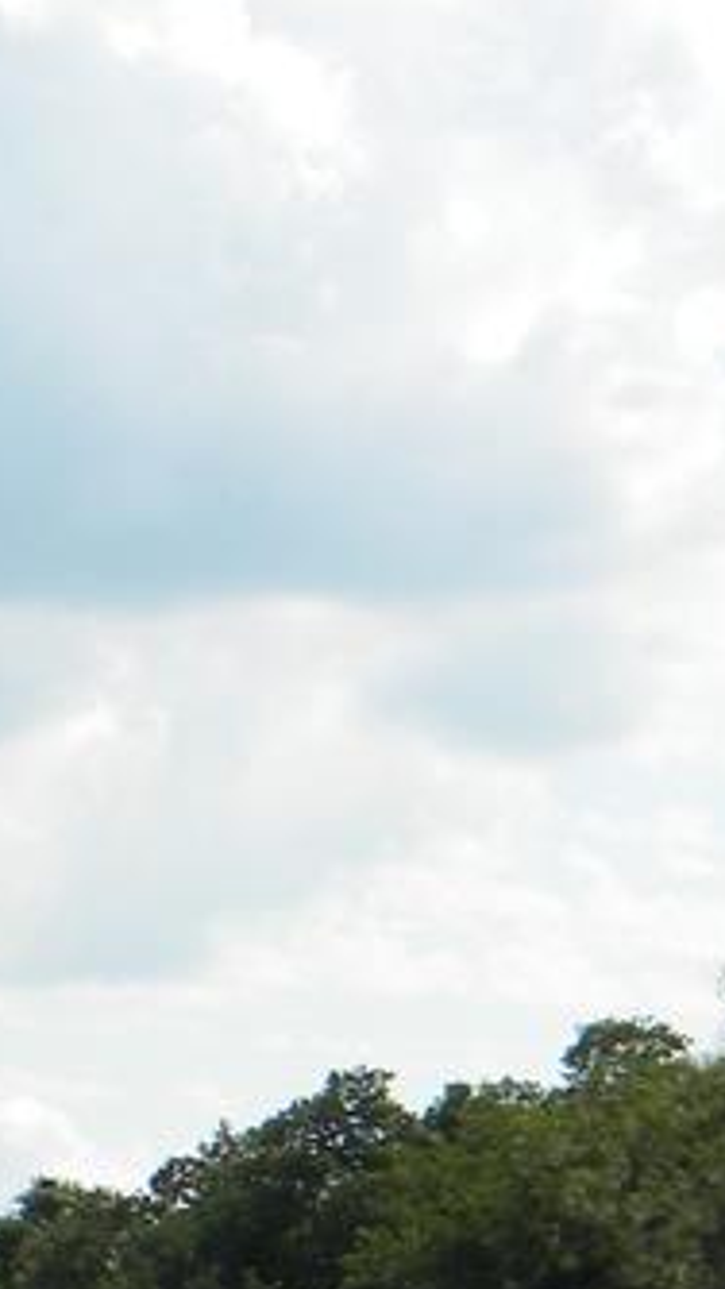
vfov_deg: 11.3
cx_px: -953
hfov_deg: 6.2
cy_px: 1436
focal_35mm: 187
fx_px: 6388
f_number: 4.1
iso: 80
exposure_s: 1/750
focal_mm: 10.1
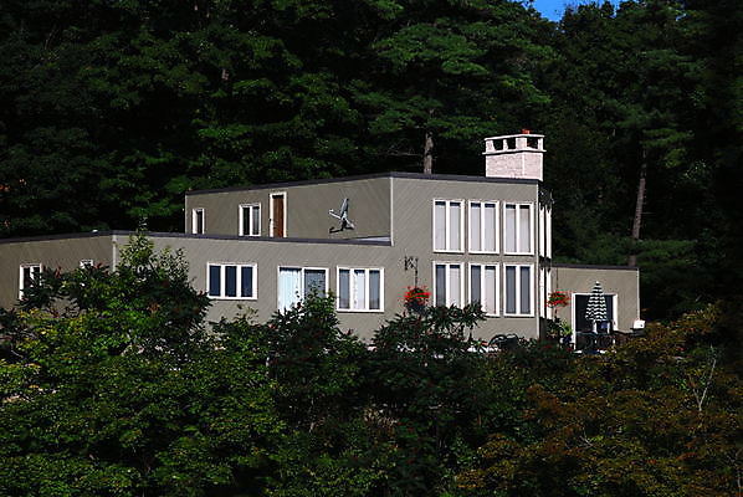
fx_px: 3254
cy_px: 248
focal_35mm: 158
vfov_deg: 8.7
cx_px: 372
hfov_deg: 13.0
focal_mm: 105
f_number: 10
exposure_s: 1/1600
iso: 200
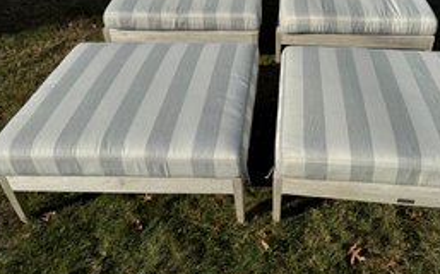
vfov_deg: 36.5
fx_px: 407
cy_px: 76
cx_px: 273
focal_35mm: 34
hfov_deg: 56.1
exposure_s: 1/10417
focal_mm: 6.76
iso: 80
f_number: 1.78
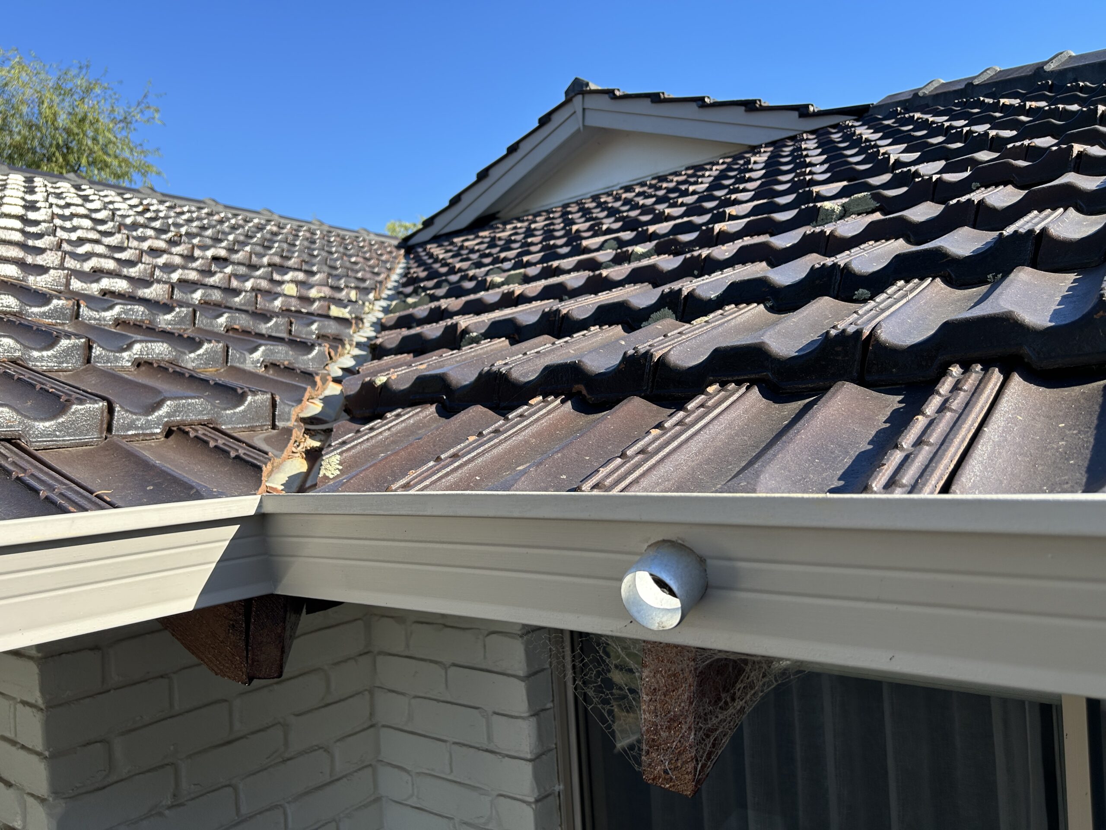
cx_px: 553
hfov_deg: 67.3
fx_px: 831
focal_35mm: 26
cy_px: 415
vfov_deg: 53.1
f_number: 1.5
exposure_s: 1/1344
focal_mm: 5.7
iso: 50
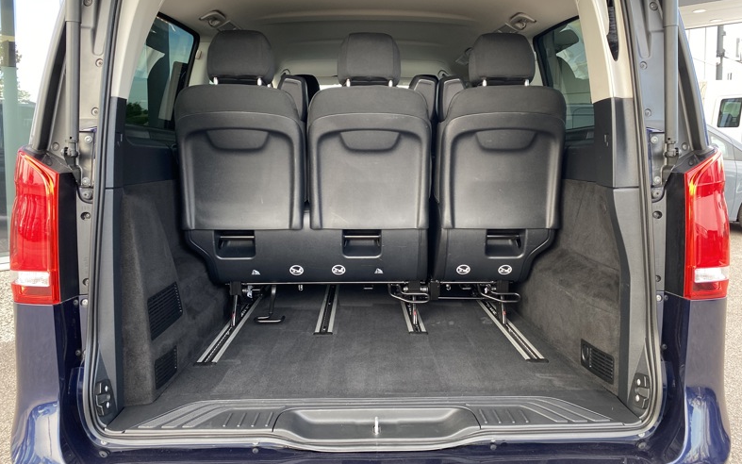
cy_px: 191
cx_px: 376
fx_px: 566
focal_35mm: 28
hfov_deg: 66.5
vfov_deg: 44.4
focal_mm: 4.25
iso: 125
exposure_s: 1/112
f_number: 1.8
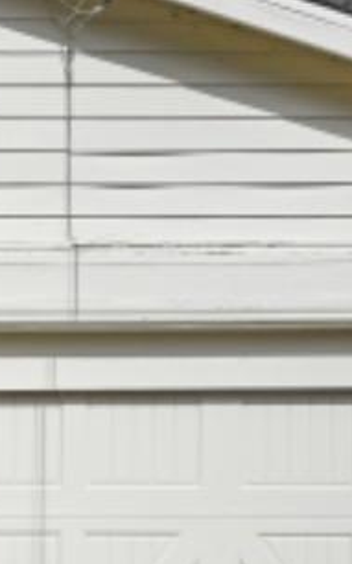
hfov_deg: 13.4
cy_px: 566
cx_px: -503
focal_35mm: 70
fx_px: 1075
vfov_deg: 27.7
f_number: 9
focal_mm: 14
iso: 400
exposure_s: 1/1600
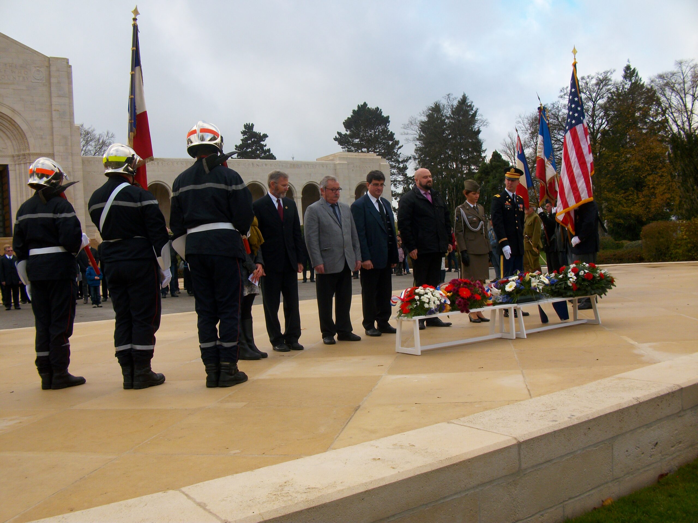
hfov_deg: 54.0
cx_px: 349
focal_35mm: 34
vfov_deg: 41.8
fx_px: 686
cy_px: 262
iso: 80
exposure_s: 1/167
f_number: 5.5
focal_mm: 5.7
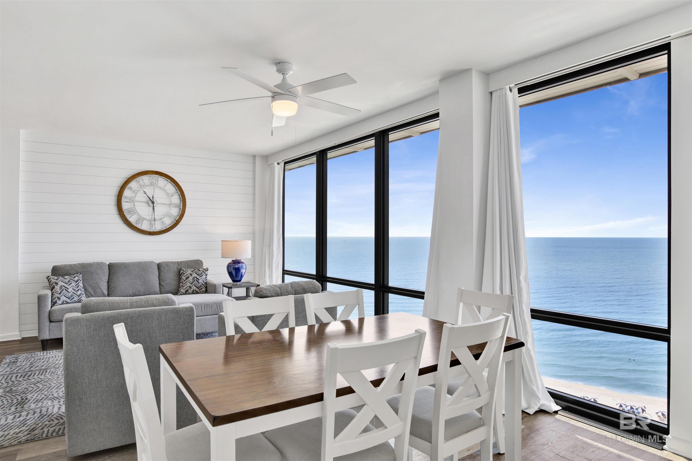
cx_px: 346
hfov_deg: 81.2
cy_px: 230
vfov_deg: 59.5
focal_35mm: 21
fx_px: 404
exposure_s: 1/80
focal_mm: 21
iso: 200
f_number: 11
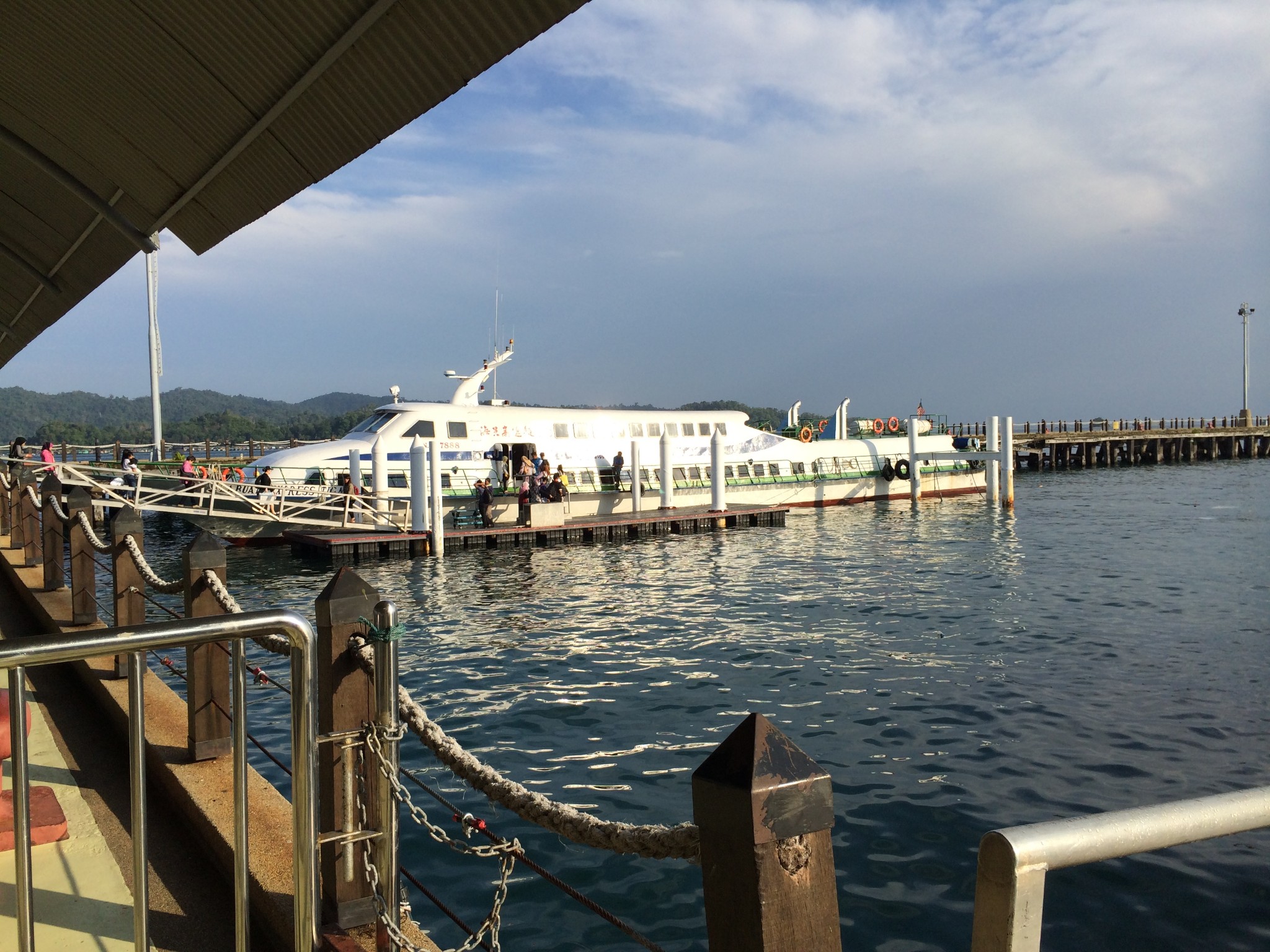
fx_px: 1101
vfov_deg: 46.8
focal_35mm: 30
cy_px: 476
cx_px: 635
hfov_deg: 60.0
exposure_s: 1/2160
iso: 32
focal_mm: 4.12
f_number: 2.2
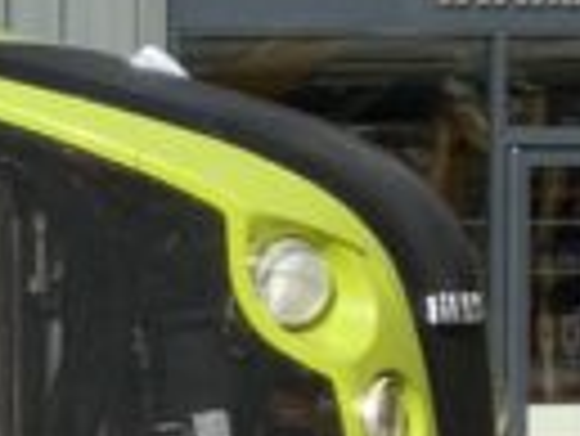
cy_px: 369
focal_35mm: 230
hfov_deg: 8.1
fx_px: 3857
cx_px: -625
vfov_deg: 6.5
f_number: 1.8
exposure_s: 1/1848
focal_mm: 3
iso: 16
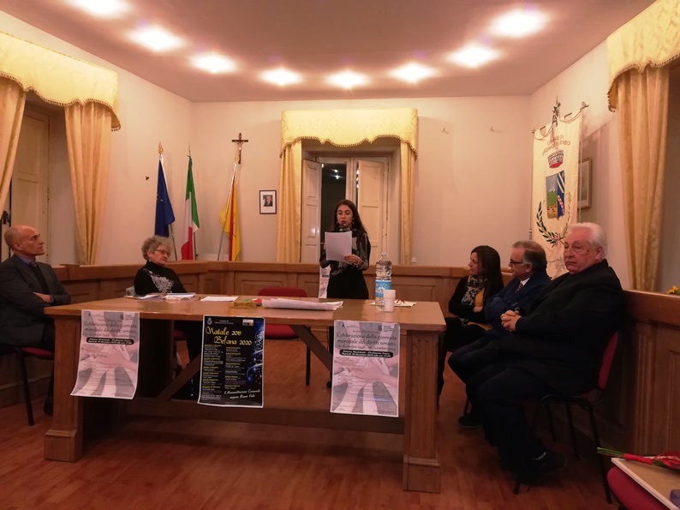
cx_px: 340
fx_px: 511
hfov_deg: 67.3
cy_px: 255
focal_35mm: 26
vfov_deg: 53.0
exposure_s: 1/33.3
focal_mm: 3.83
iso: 250
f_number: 2.2
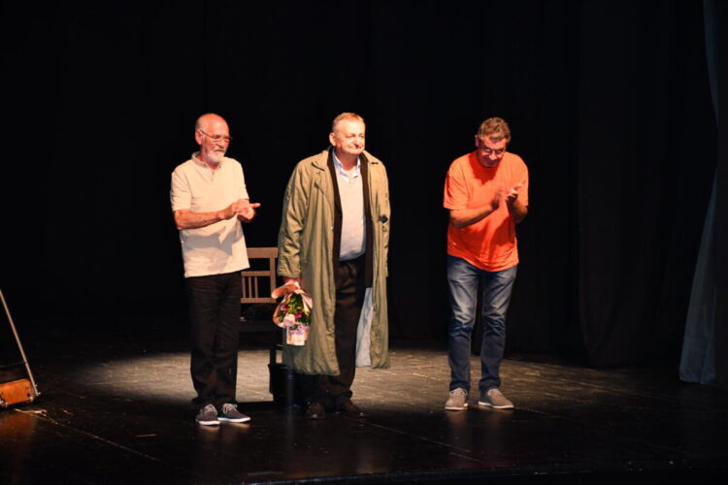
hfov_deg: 17.1
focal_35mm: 120
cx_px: 364
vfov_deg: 11.4
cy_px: 242
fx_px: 2426
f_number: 5.3
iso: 2500
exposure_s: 1/60
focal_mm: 80
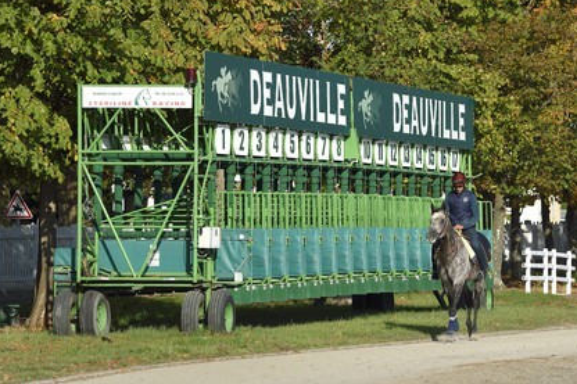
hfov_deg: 10.2
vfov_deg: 6.8
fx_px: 3236
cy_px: 191
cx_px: 288
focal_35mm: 202
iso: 200
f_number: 7.1
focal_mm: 200
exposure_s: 1/640
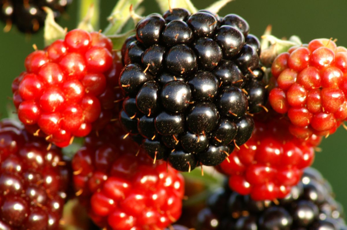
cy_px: 115
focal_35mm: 450
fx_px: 4332
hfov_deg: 4.6
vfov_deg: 3.0
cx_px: 174
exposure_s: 1/30
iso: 400
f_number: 16
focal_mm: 300
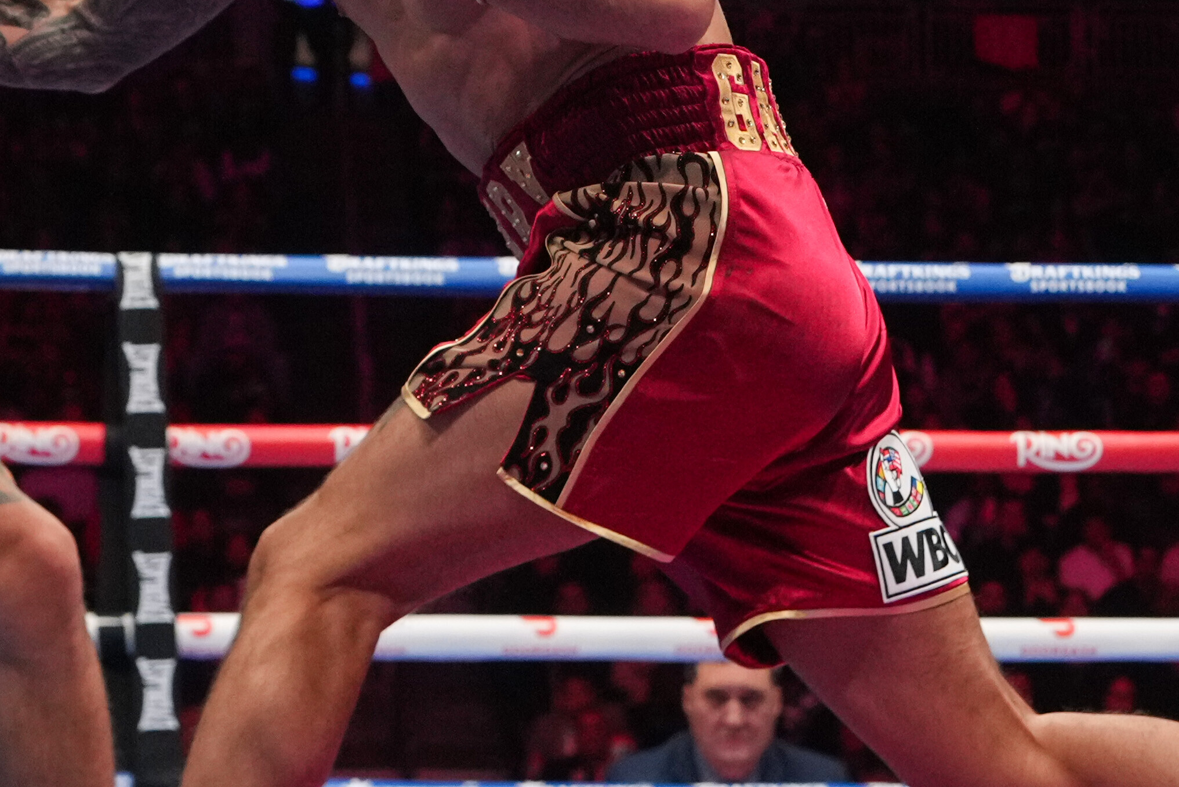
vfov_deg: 11.7
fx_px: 3799
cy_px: 102
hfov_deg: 17.6
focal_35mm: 116
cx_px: 380
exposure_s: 1/2500
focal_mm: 28
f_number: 2.8
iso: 2500
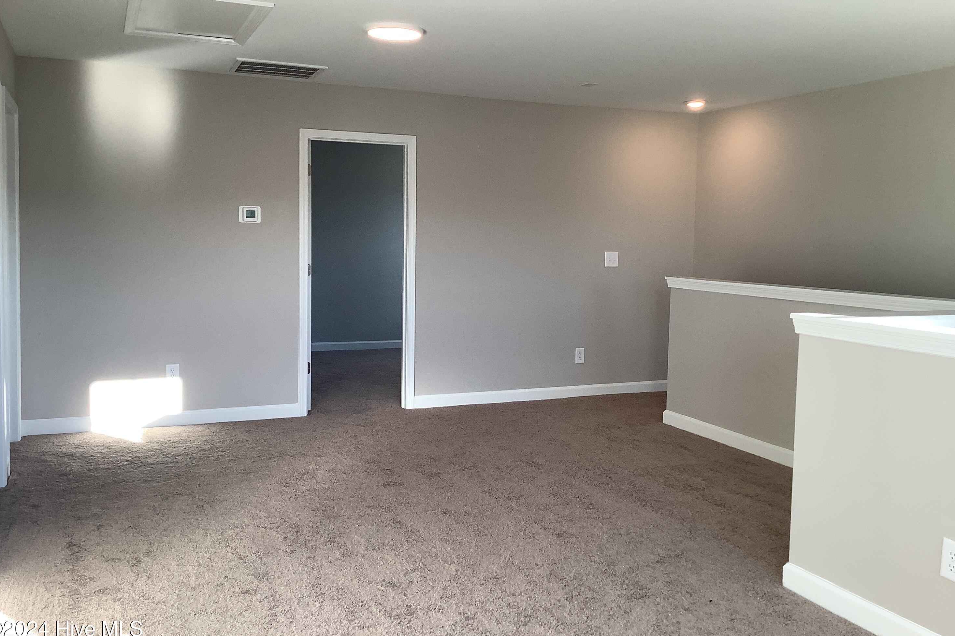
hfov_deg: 57.2
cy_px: 296
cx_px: 475
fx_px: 875
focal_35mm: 33
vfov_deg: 39.9
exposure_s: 1/120
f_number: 2.4
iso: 50
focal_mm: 3.3
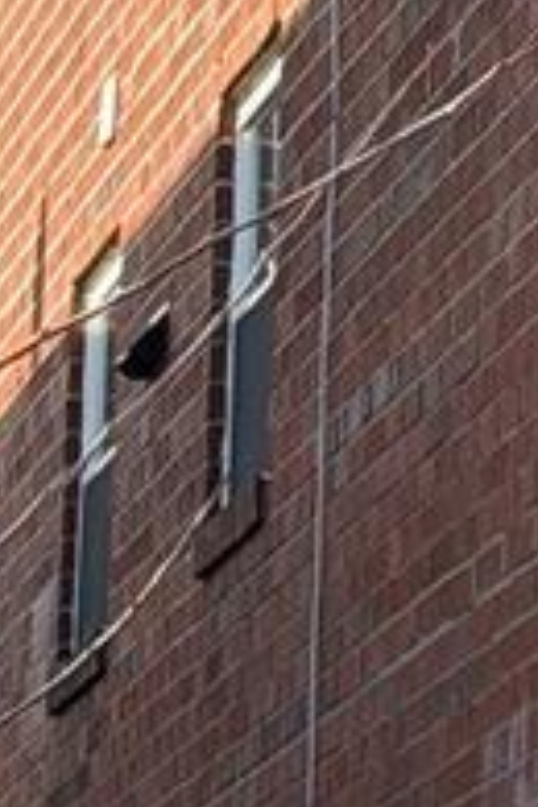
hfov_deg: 3.4
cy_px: 54
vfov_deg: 5.2
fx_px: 8831
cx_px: 1862
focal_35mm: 394
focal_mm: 6.76
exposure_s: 1/1795
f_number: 1.78
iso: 80
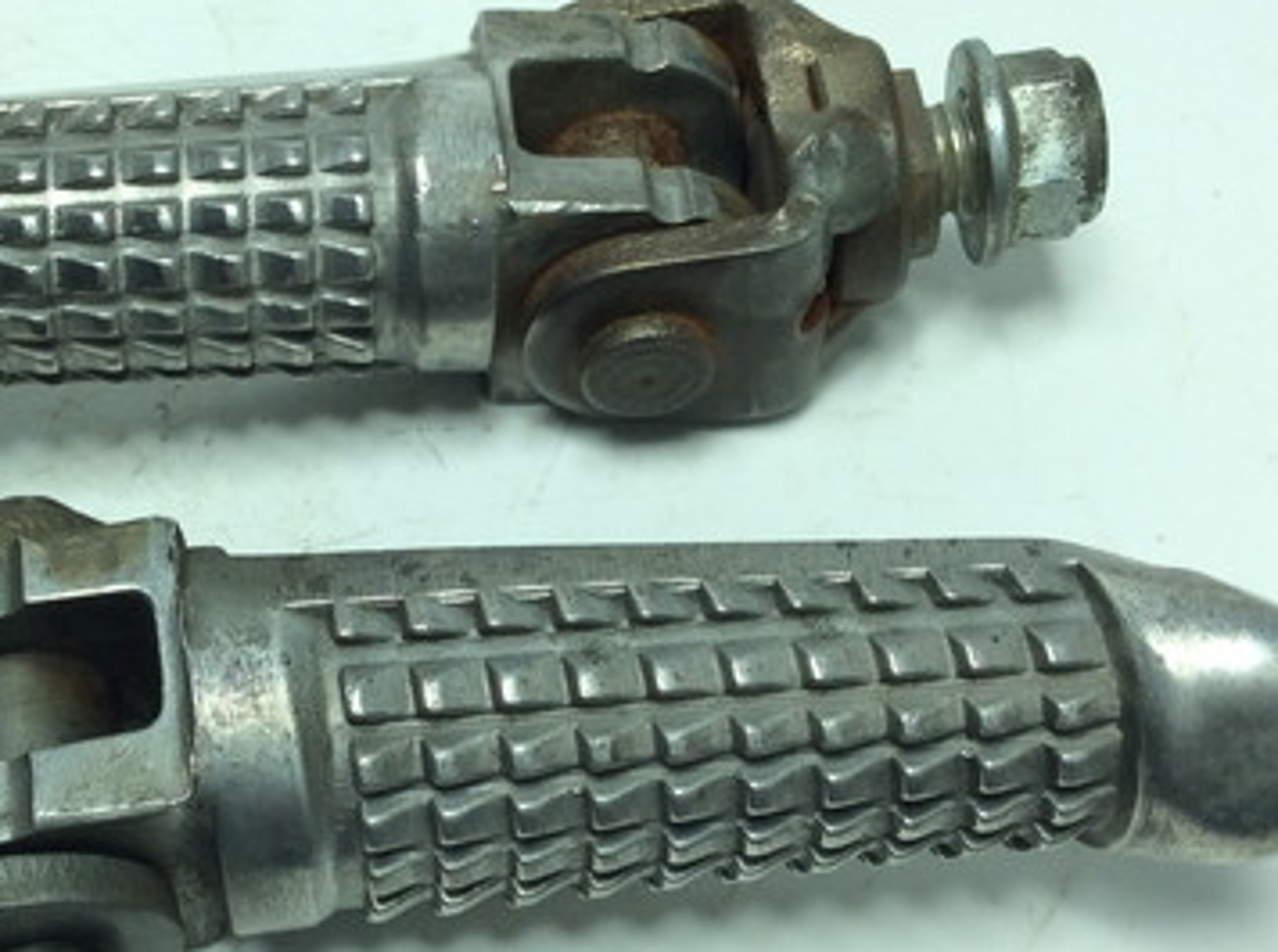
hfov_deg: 35.2
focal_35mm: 54
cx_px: 391
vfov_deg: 26.9
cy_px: 528
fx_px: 1988
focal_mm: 3.3
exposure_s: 1/347
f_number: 2.4
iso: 32
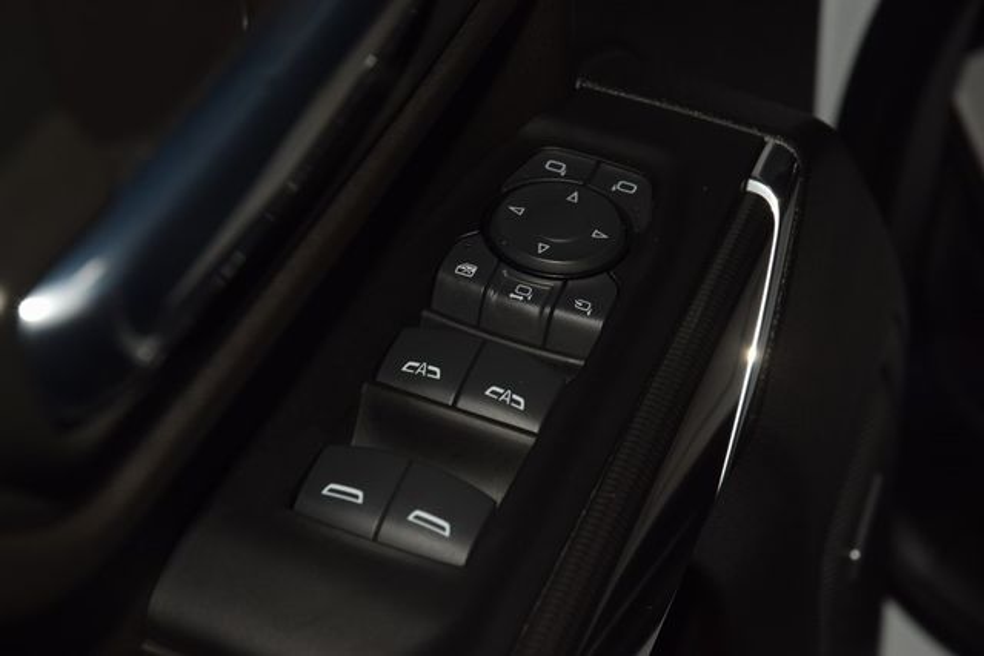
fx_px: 2870
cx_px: 492
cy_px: 328
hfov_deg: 19.5
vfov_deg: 13.0
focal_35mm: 105
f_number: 8
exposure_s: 1/125
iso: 100
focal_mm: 70
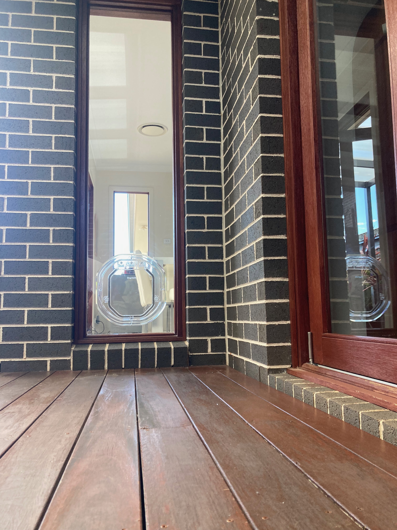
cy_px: 265
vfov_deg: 63.4
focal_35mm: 28
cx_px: 198
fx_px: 428
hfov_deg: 49.7
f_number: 1.8
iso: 80
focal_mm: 3.99
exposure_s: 1/85
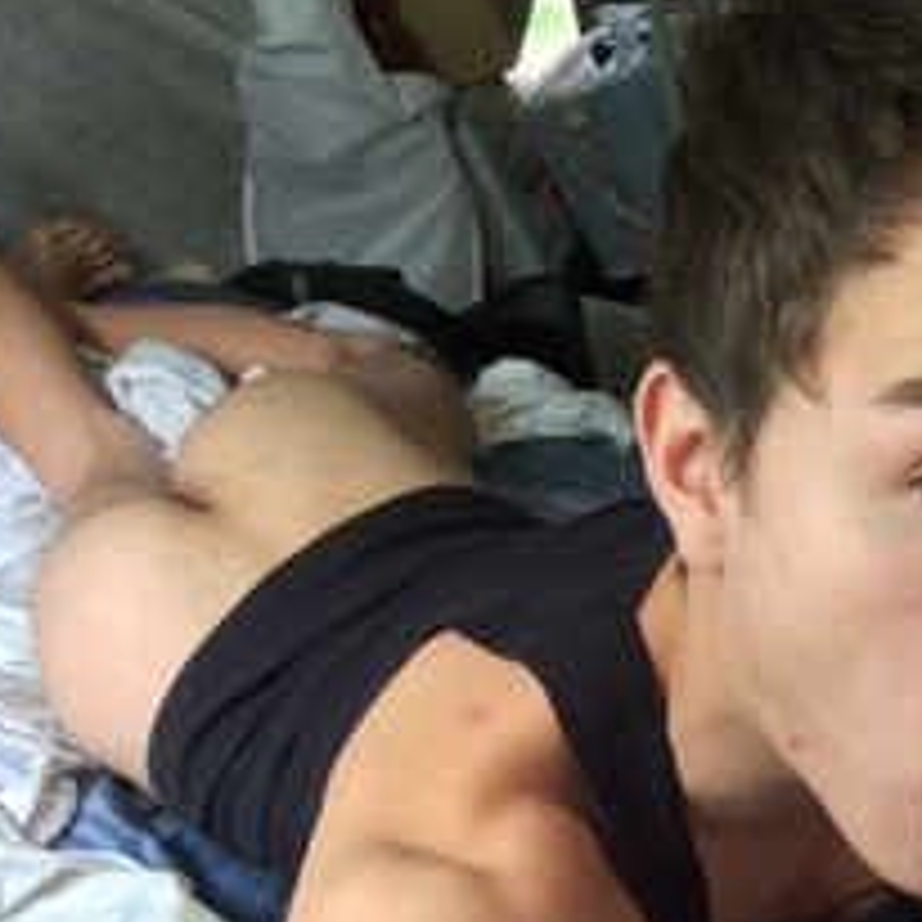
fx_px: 1718
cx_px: 571
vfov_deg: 29.2
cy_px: 769
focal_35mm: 57
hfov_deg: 29.9
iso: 125
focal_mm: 2.15
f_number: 2.4
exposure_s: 1/30
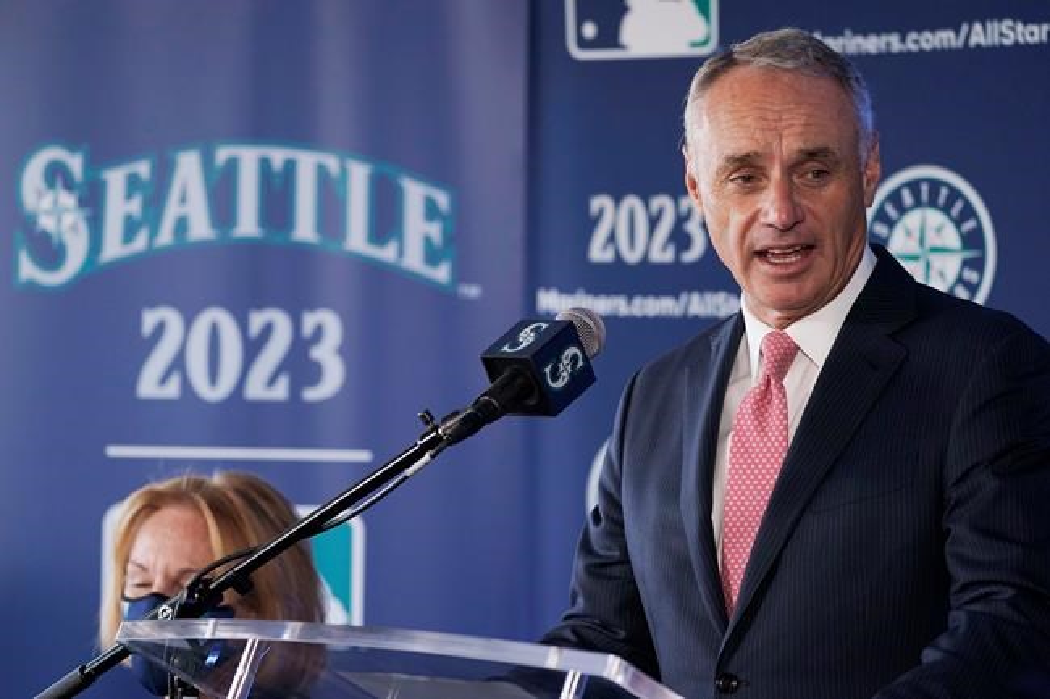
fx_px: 4111
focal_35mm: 141
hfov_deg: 14.6
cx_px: 525
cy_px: 350
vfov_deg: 9.7
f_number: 5
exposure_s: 1/500
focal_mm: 141
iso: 2000
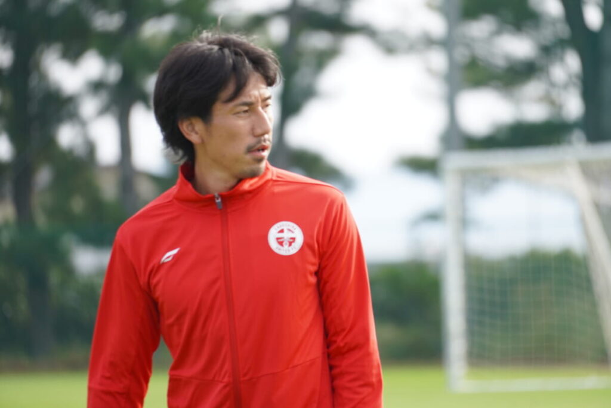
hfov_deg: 4.3
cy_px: 204
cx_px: 306
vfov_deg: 2.9
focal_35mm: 482
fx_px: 8176
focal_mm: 321
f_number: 6.3
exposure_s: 1/500
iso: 500
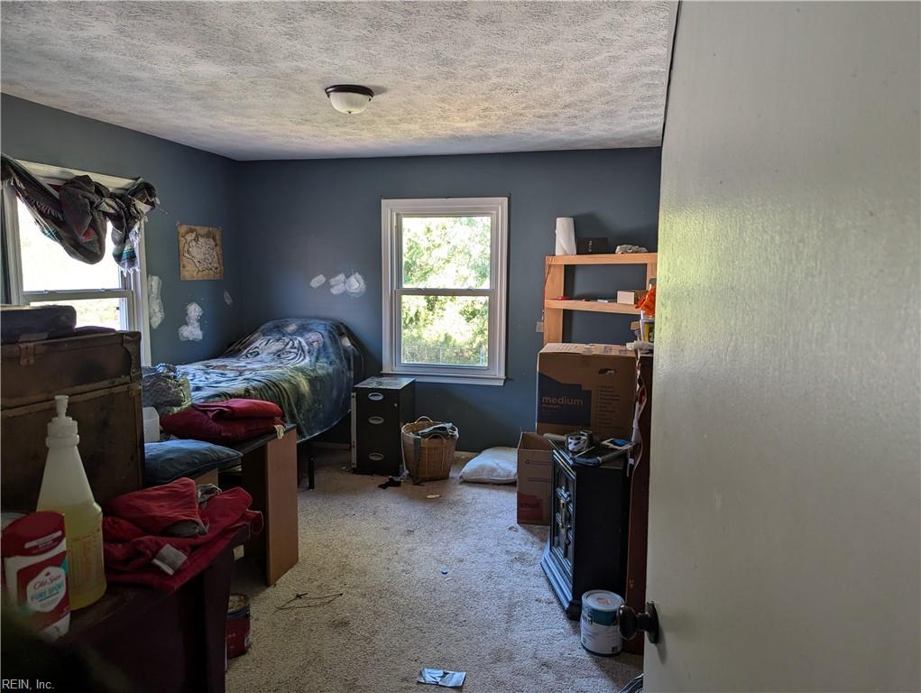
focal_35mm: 24
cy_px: 346
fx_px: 639
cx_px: 460
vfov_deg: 56.9
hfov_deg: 71.5
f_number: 1.85
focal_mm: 6.81
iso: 58
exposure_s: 1/50
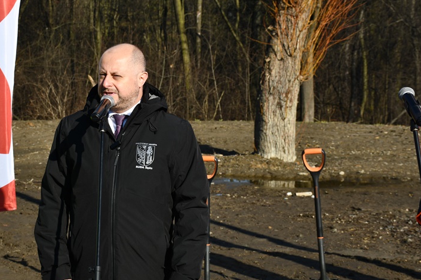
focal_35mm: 95
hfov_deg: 21.3
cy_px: 120
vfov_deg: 14.4
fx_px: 1111
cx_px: 123
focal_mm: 45
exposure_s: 1/320
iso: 100
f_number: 9
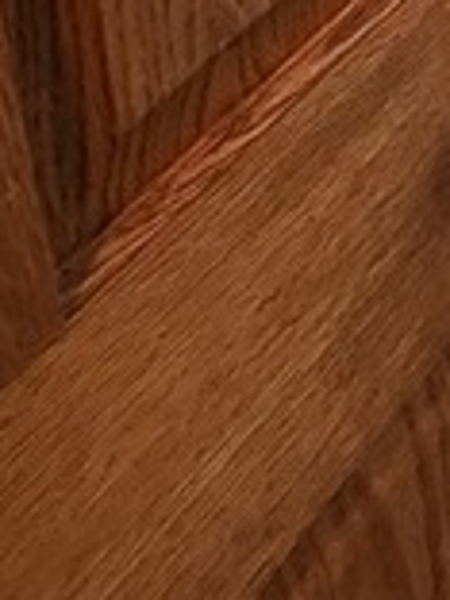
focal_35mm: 90
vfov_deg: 15.6
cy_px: -700
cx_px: 1400
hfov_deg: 10.6
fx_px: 1560
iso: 320
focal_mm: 2.2
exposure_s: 1/30
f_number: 2.2
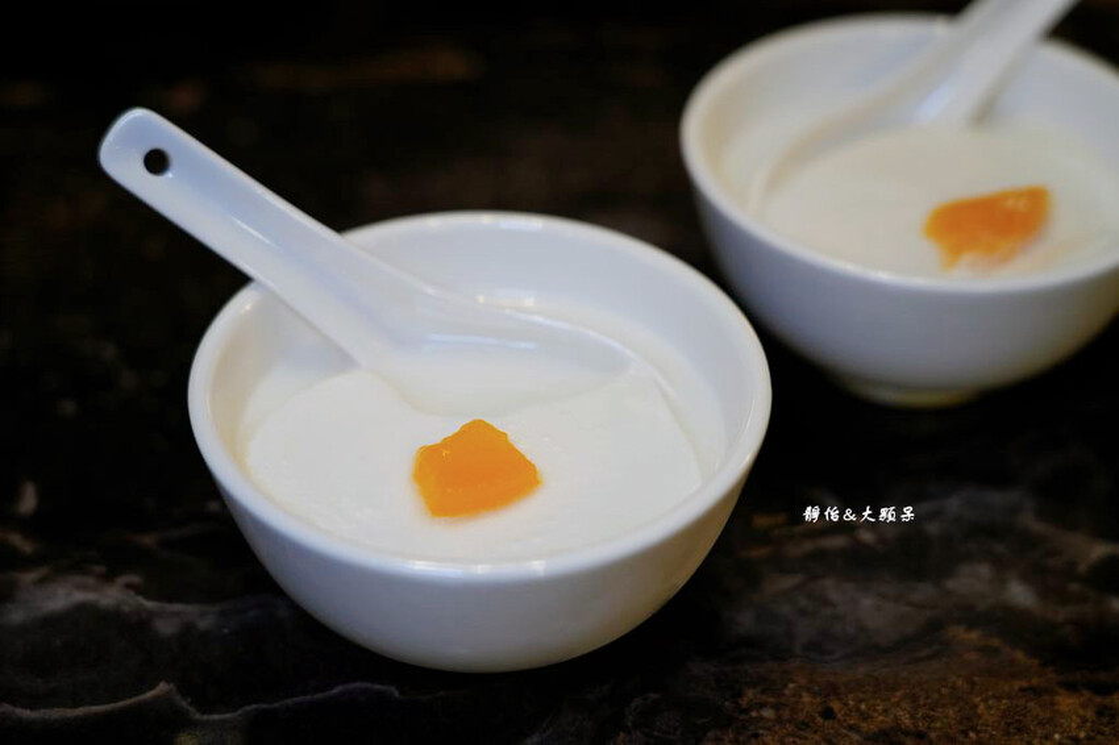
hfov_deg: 29.3
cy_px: 372
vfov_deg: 19.7
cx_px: 560
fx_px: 2144
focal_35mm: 69
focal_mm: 69
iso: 640
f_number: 4
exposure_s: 1/80
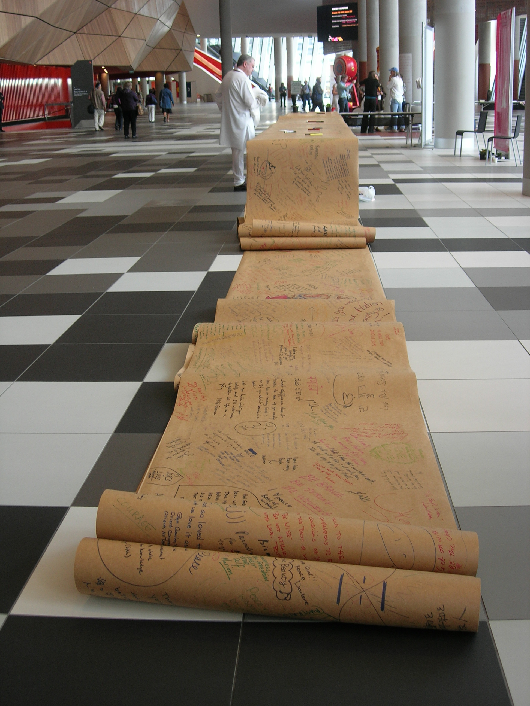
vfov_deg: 45.8
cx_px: 265
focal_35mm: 41
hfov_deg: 35.1
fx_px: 837
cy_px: 353
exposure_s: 1/49.8
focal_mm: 8.5
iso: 64
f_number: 2.9
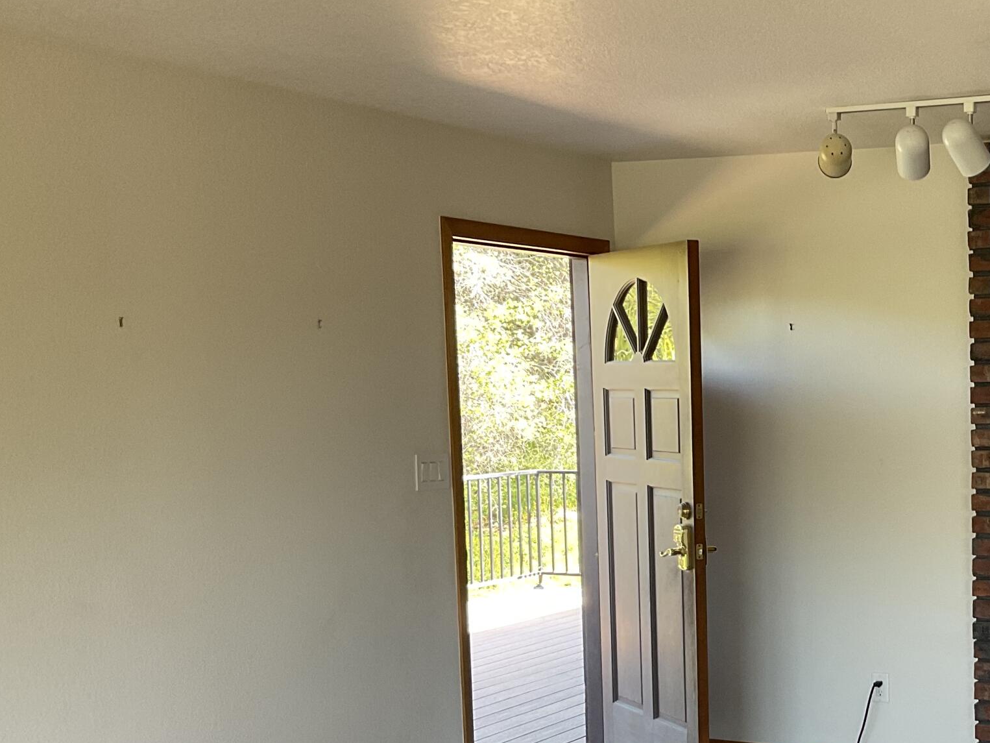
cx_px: 917
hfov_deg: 31.9
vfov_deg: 25.4
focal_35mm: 57
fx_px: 1630
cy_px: 546
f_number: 1.8
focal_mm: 3
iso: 64
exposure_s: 1/112
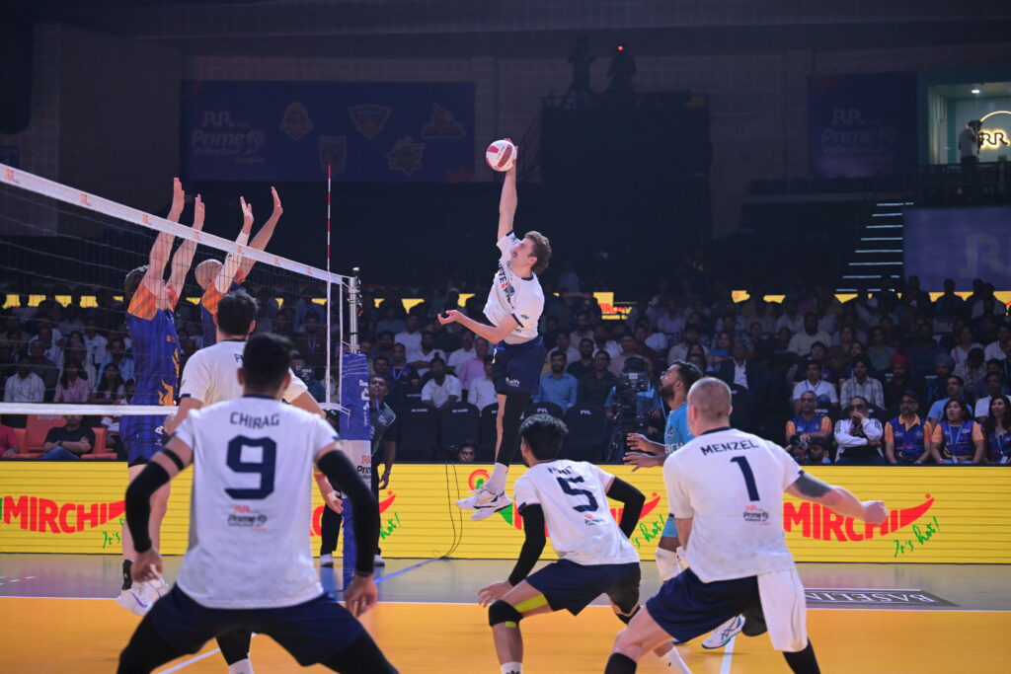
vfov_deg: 19.5
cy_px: 337
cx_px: 506
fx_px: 1966
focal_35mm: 70
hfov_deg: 28.8
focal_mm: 70
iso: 4000
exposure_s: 1/2000
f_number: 2.8
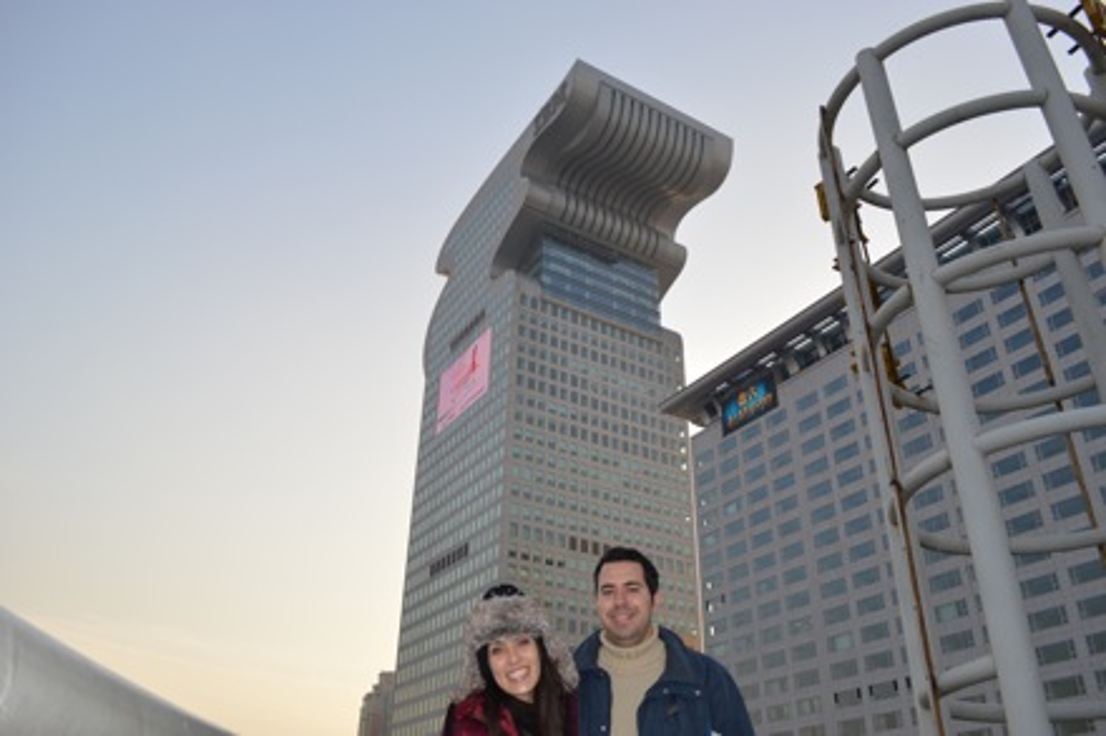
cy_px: 368
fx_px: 829
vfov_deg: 47.9
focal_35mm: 27
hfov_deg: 67.4
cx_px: 553
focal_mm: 18
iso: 100
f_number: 6.3
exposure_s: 1/200
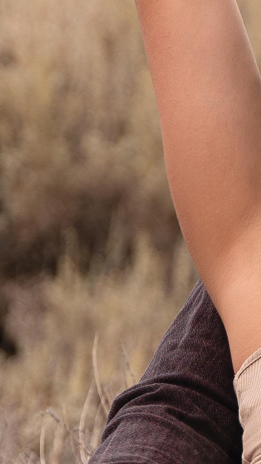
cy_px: 300
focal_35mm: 352
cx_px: 305
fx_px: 4330
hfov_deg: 3.4
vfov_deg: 6.1
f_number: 2.8
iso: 100
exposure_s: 1/500
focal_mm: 68
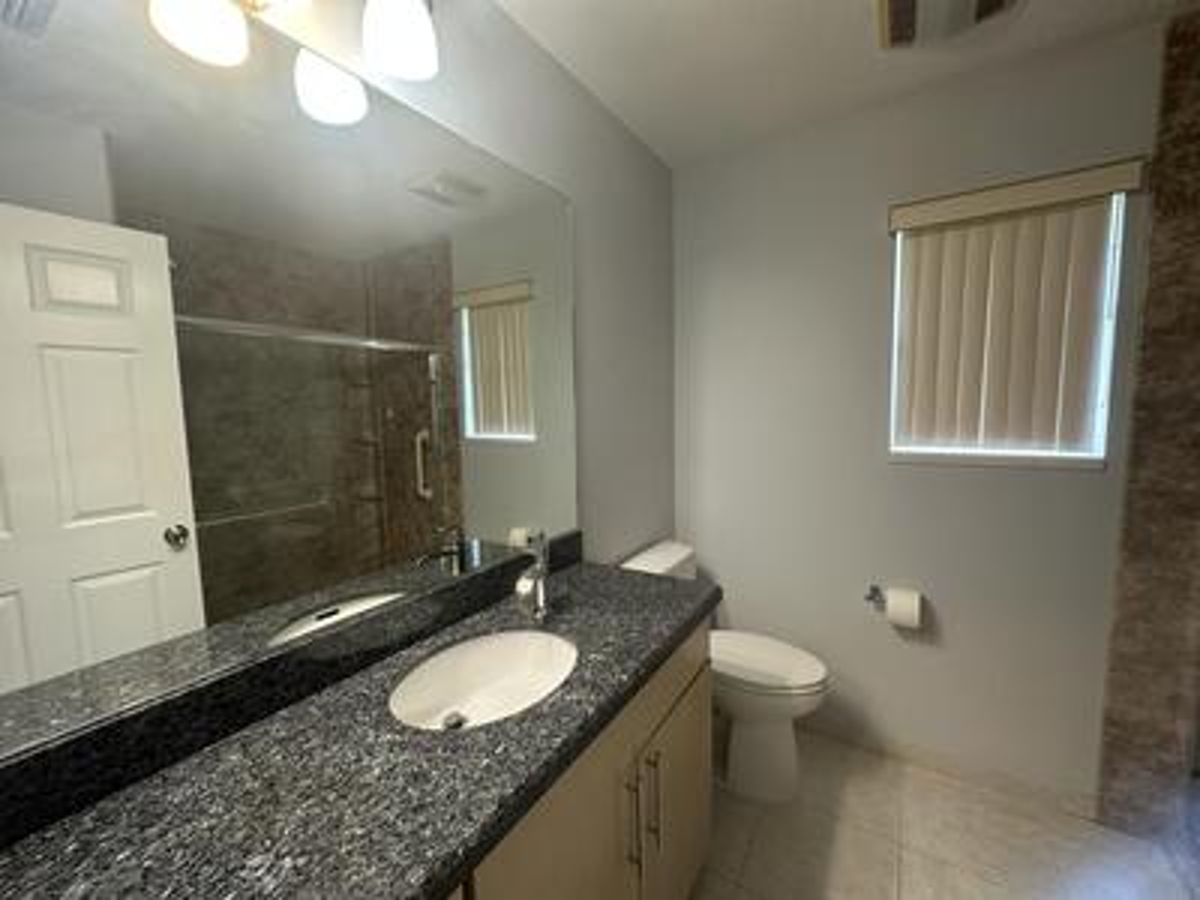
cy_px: 450
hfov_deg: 102.1
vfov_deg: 85.7
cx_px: 600
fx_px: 485
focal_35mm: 14
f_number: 2.2
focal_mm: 2.22
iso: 200
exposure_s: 1/60
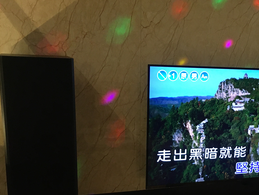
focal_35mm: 53
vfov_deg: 27.0
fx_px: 397
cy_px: 154
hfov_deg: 35.2
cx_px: 199
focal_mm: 4.15
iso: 160
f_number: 2.2
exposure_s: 1/30
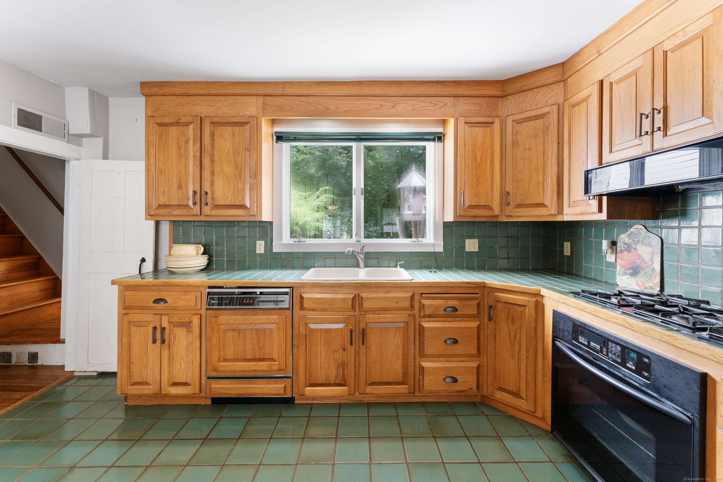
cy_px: 241
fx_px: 281
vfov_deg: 81.2
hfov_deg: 104.3
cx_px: 362
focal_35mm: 14
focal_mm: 14
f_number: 8
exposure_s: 1/5
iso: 800
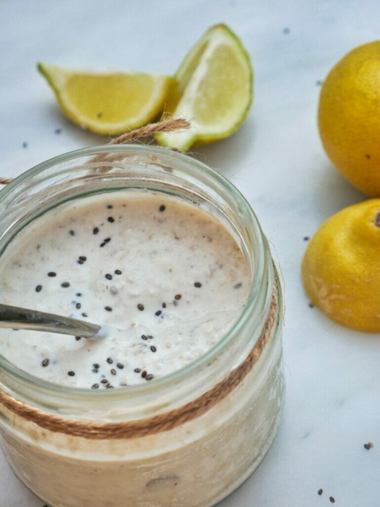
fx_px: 1228
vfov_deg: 23.3
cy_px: 254
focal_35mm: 84
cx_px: 190
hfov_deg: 17.6
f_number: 5.6
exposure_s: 1/1600
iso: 800
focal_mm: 42
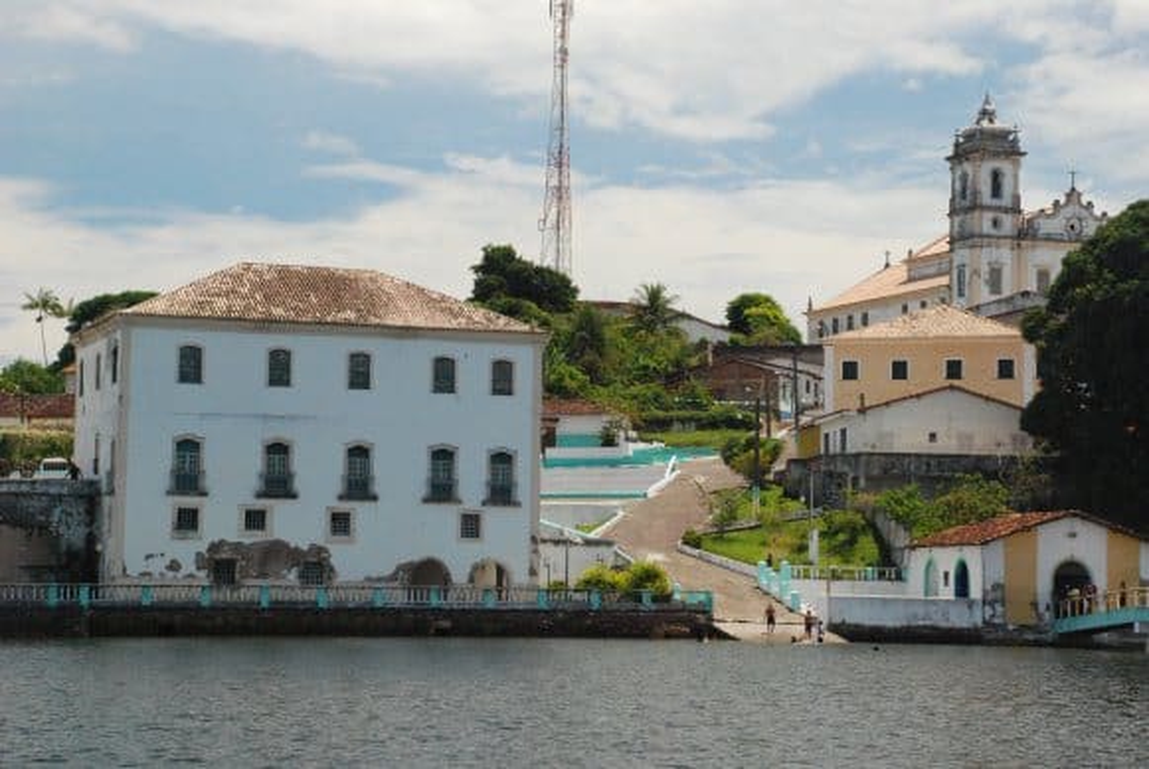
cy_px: 384
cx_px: 574
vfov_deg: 14.7
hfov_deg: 21.9
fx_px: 2972
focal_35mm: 93
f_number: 9
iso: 1600
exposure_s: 1/1250
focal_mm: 62
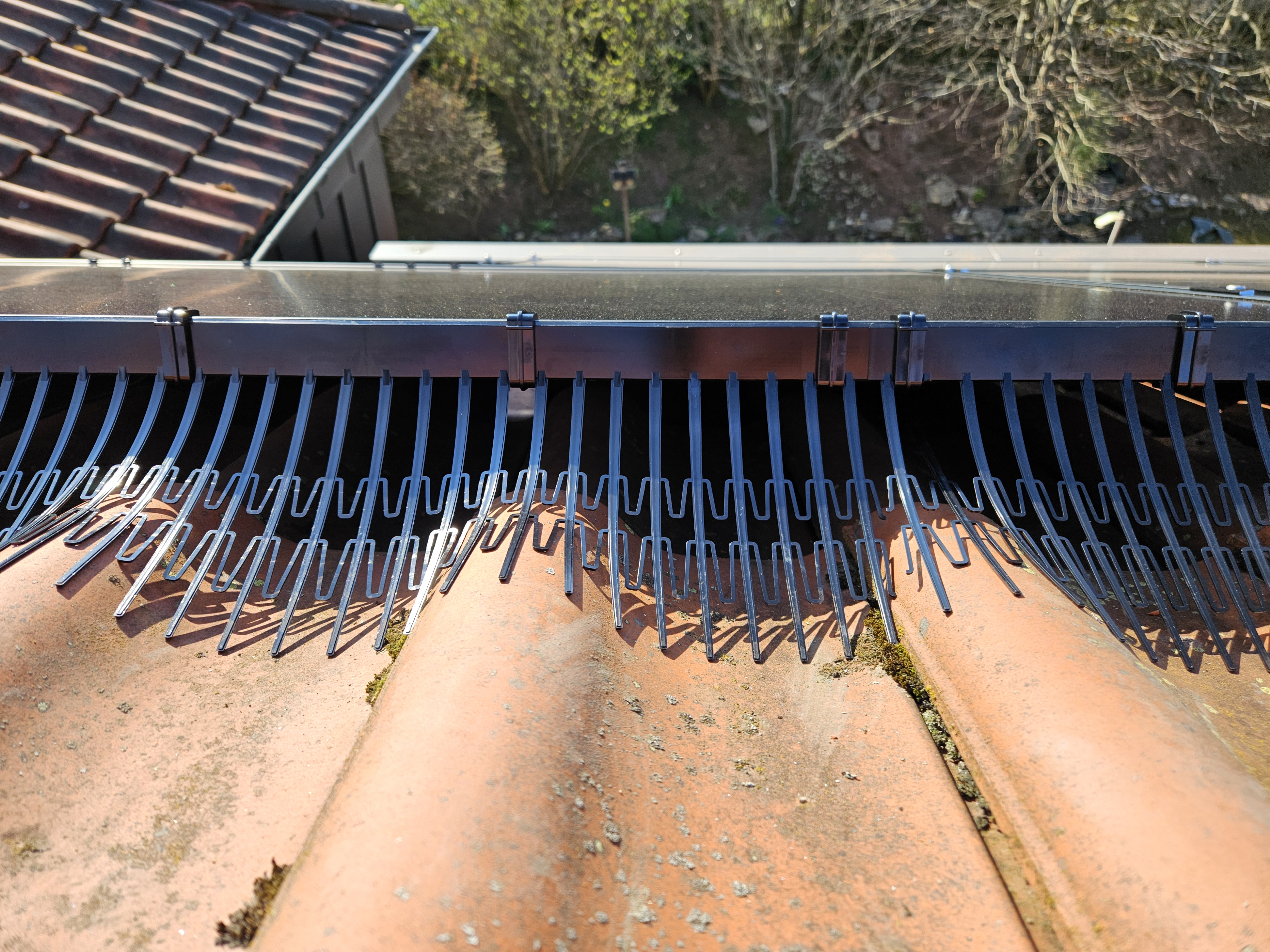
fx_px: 844
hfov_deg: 73.9
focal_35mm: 23
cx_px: 635
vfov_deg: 58.9
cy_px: 476
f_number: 1.8
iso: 50
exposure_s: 1/1050
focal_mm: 5.4
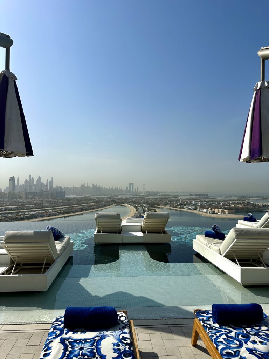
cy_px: 180
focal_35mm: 24
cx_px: 134
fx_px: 249
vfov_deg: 71.6
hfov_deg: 56.8
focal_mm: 6.86
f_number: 1.78
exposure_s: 1/12048
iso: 80
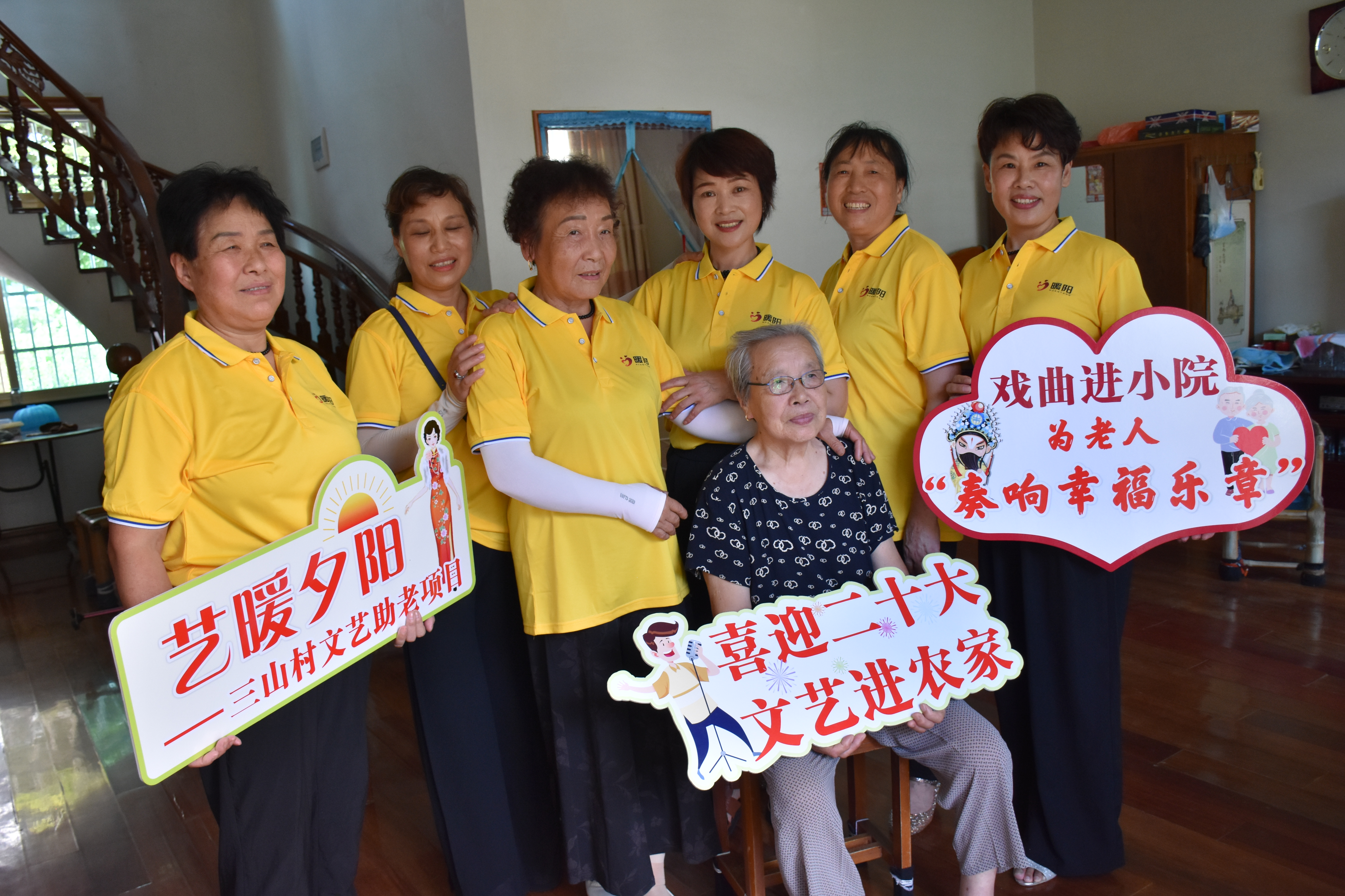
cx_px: 672
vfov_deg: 43.6
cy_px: 448
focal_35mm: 30
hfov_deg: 61.9
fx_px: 1121
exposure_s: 1/100
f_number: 5
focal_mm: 20
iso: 800
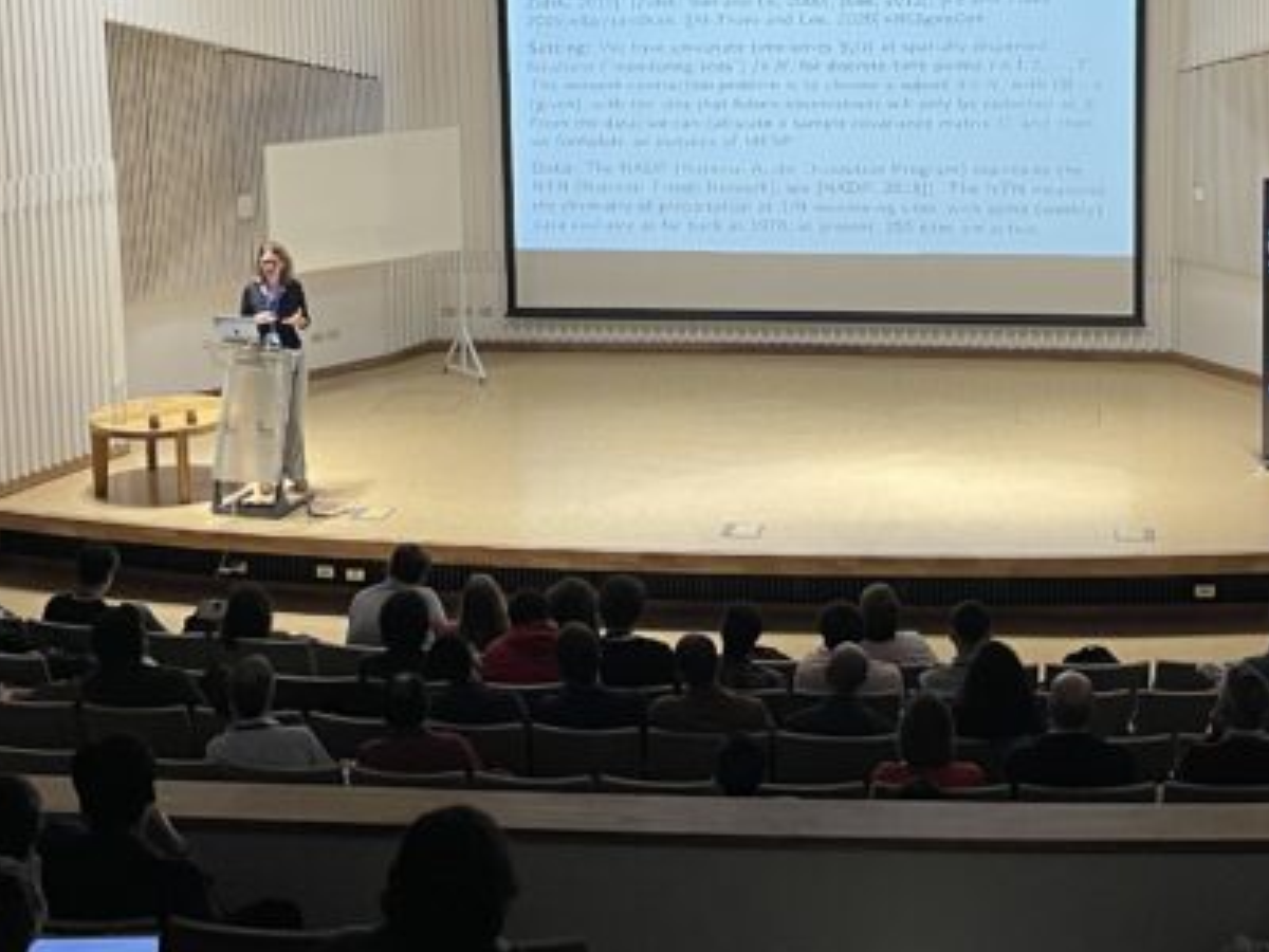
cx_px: 711
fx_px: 2346
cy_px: 149
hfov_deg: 30.2
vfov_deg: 22.5
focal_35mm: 64
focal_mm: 5.1
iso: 500
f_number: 1.6
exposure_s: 1/60
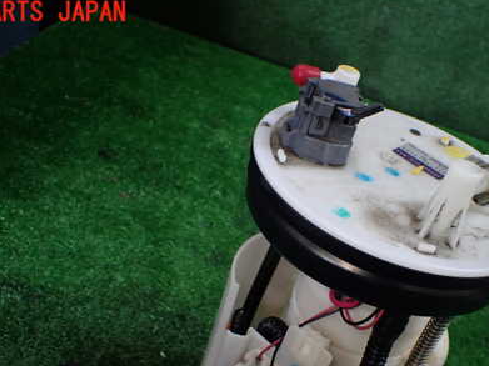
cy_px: 279
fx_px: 650
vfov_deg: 30.9
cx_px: 274
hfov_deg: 41.2
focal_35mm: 46
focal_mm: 5.4
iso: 320
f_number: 2.3
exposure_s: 1/125
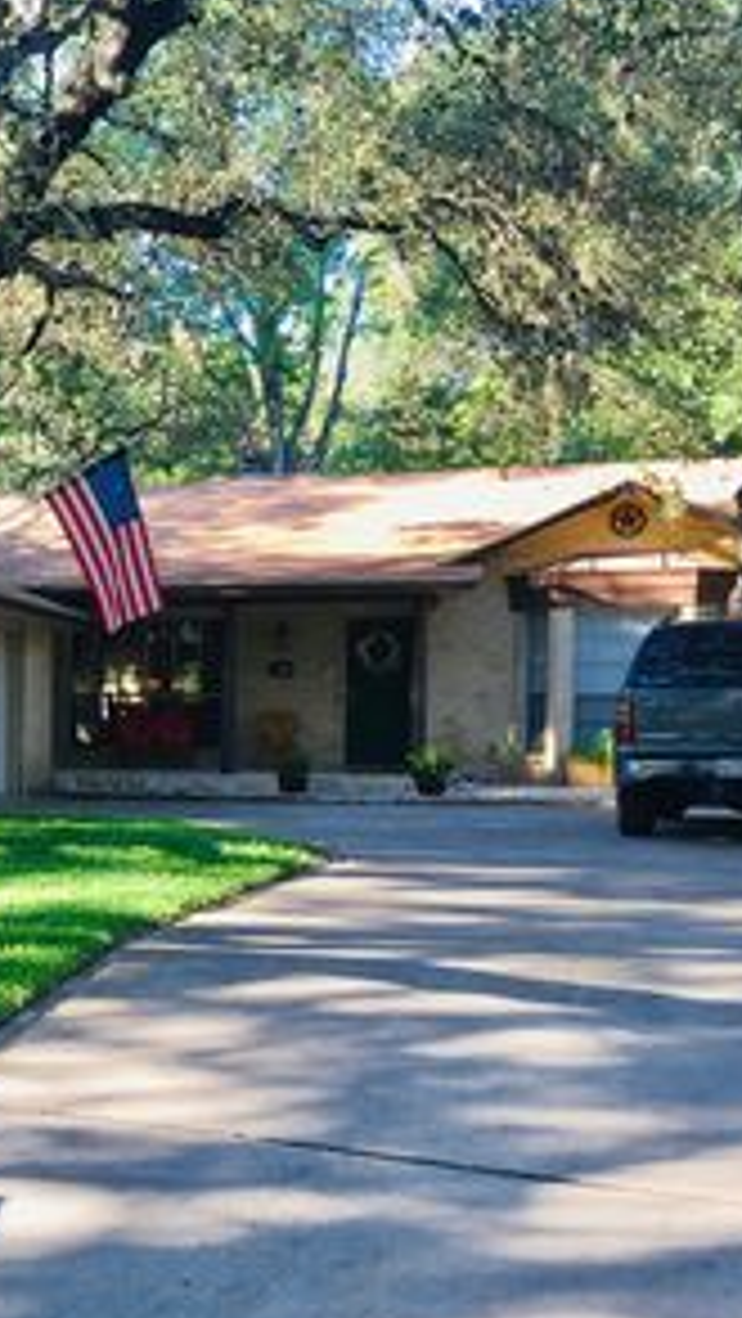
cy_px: 780
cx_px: -238
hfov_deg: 20.3
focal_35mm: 54
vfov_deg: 38.4
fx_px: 1887
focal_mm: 4.15
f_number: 2.2
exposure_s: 1/120
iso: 25
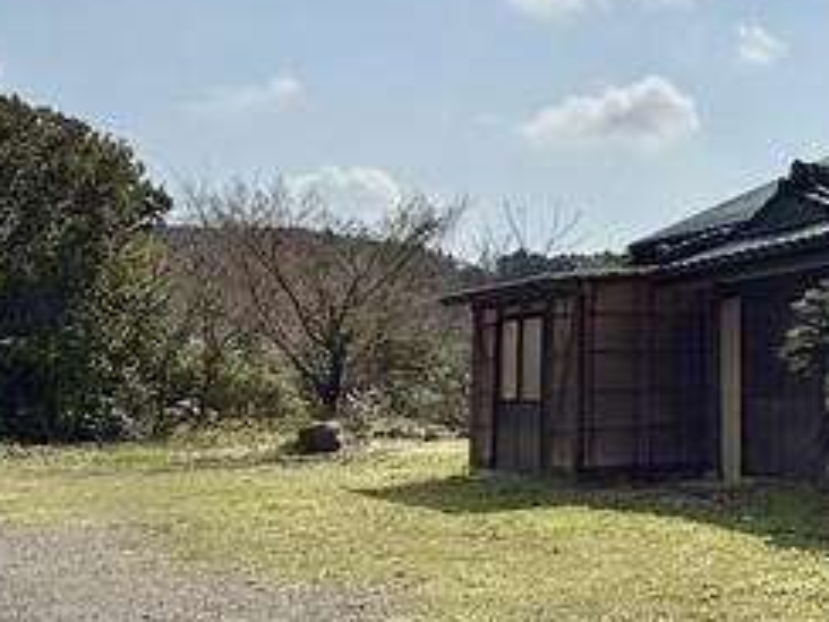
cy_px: 143
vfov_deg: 32.8
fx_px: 1030
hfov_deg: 39.6
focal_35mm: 43
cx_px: 792
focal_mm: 2.22
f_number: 2.2
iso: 40
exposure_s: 1/7634
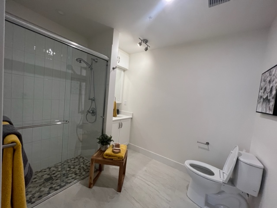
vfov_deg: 89.9
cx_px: 138
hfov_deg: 106.2
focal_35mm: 13
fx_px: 104
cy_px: 104
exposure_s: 1/120
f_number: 1.8
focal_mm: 1.57
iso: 125
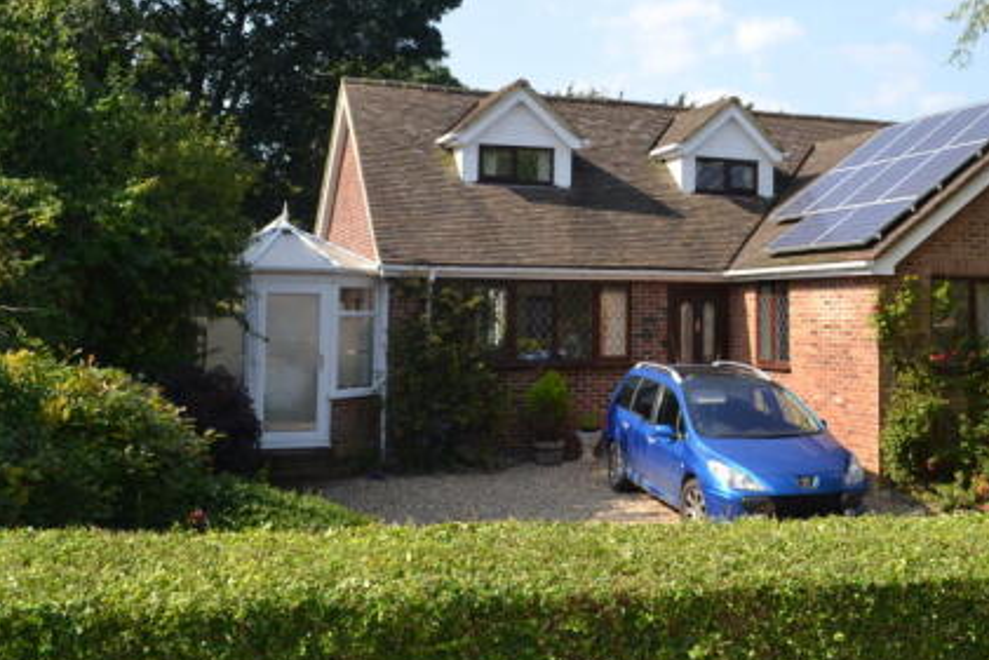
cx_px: 685
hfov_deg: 45.4
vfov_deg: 31.5
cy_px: 191
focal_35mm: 42
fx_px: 1154
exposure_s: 1/200
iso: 100
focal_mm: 18
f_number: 6.3
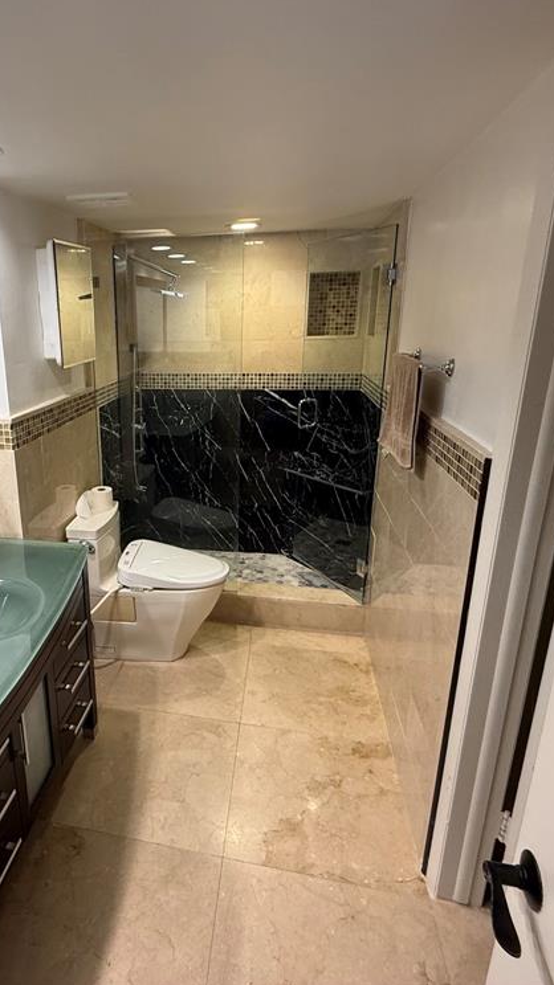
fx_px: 549
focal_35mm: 21
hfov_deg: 51.9
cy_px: 482
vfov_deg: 83.8
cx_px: 159
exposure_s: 1/60
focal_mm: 2.22
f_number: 2.2
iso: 200
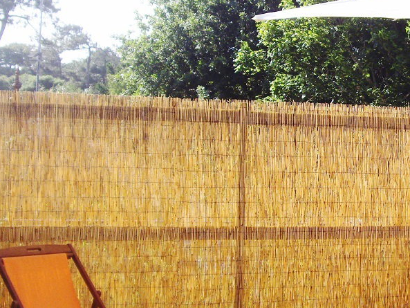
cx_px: 388
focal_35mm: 82
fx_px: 971
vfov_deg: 18.0
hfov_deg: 23.1
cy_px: 124
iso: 64
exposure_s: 1/160
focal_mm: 7.9
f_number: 8
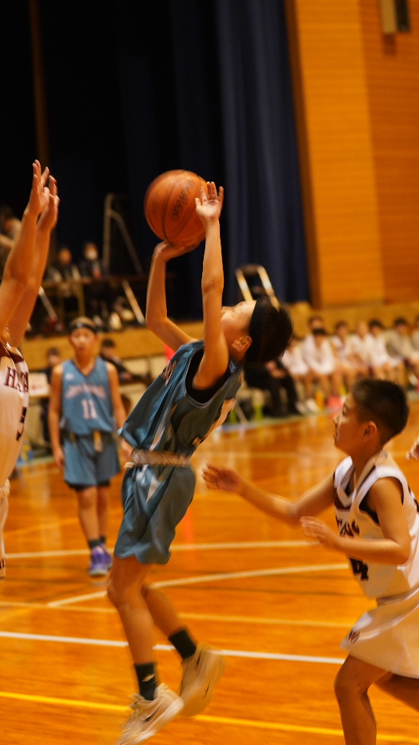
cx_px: 225
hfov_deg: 13.6
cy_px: 389
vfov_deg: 23.9
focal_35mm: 89
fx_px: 1757
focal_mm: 70
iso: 2500
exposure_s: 1/160
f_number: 2.8
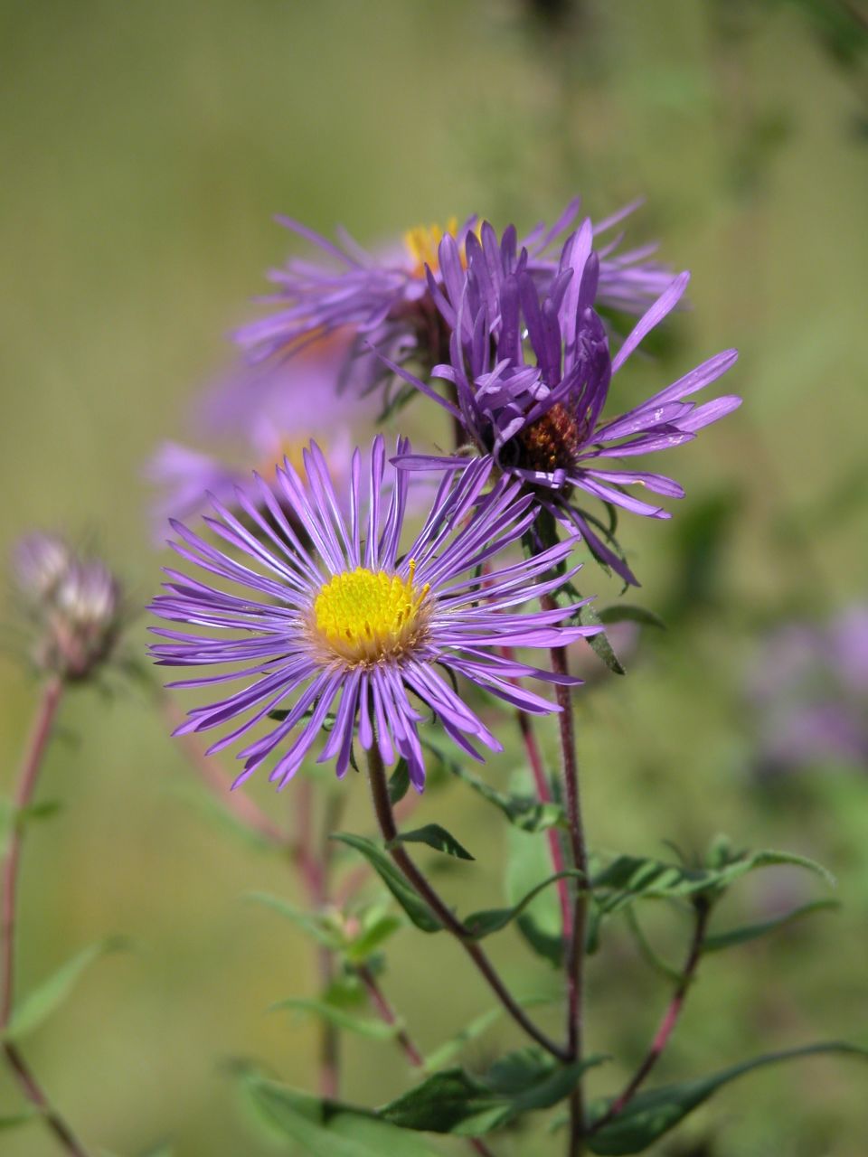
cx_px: 434
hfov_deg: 5.3
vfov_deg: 7.1
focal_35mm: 280
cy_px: 578
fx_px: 9361
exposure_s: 1/885
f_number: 4.2
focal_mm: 71.2
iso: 100
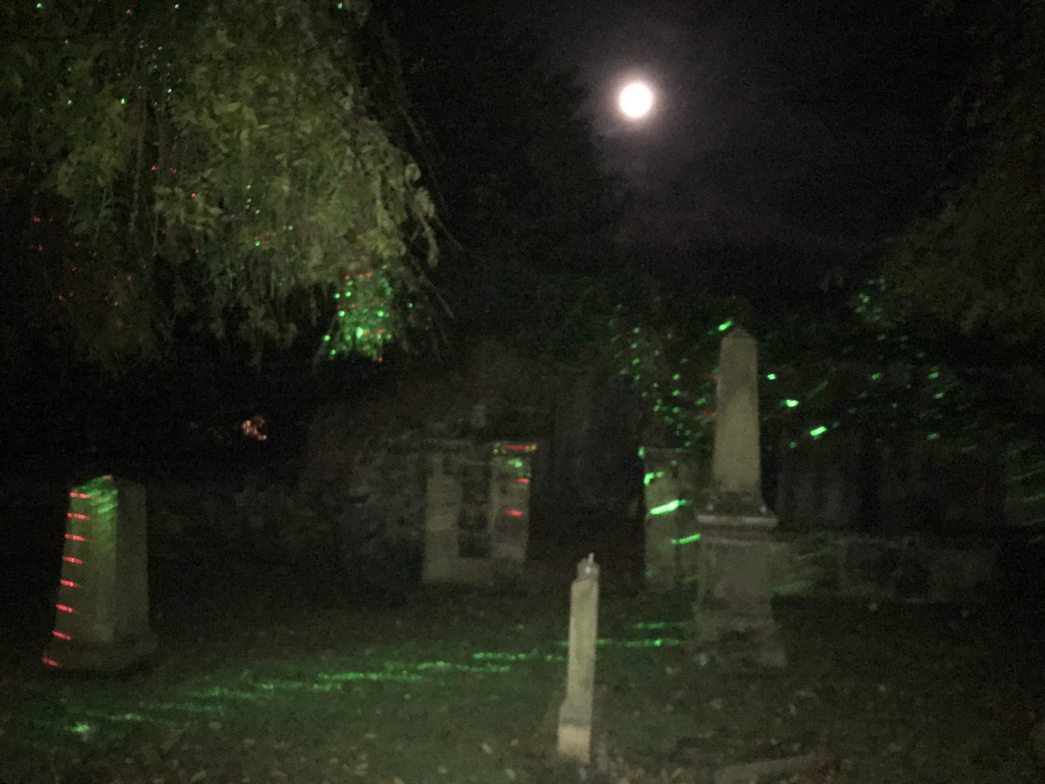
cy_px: 392
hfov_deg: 63.4
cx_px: 522
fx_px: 845
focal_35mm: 28
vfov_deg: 49.7
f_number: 1.8
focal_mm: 3.99
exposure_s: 1/17
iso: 1000
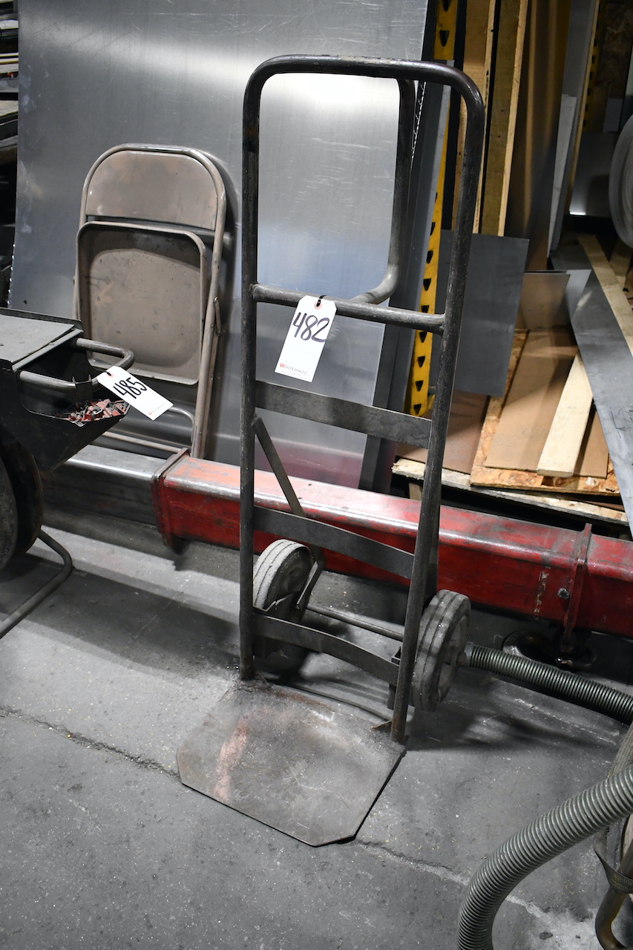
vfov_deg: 60.3
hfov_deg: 42.3
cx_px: 316
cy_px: 475
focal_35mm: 31
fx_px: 818
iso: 2800
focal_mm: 21
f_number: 3.8
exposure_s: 1/125
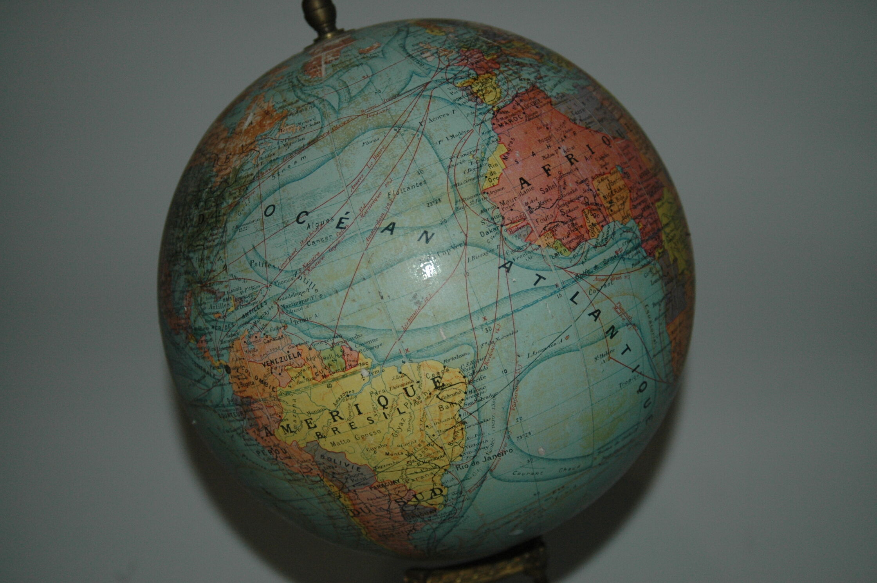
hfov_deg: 37.9
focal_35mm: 52
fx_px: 1277
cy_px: 292
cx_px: 438
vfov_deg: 25.7
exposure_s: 1/60
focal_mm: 35
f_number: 3.8
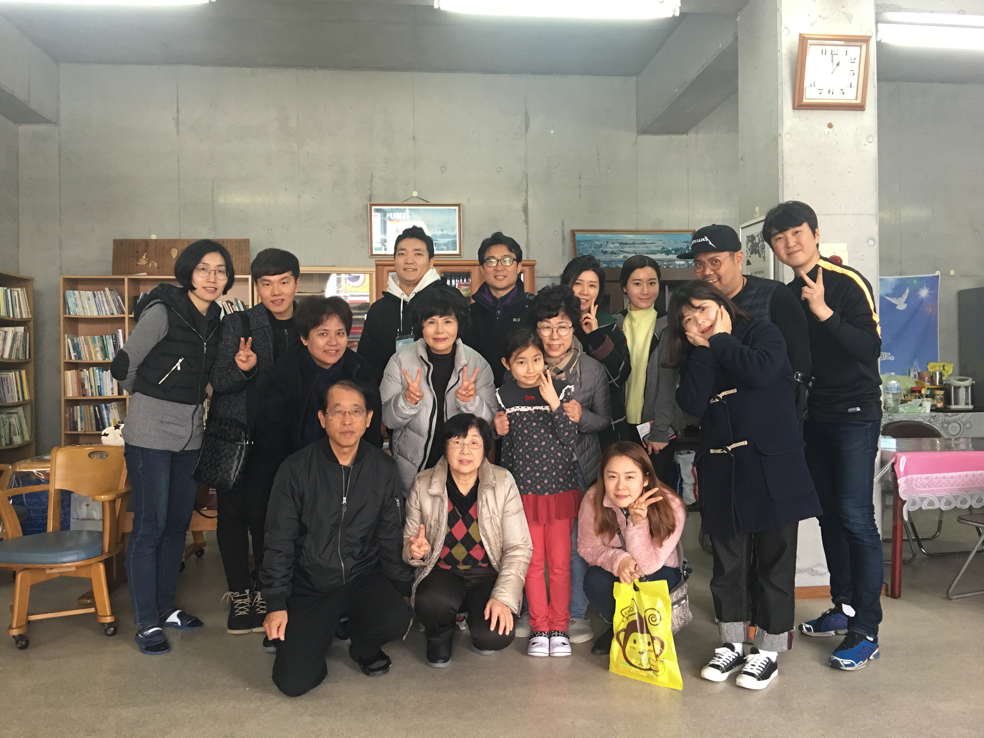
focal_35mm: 29
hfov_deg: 61.7
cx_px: 492
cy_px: 369
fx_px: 824
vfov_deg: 48.2
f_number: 2.2
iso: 64
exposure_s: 1/15
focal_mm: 4.15
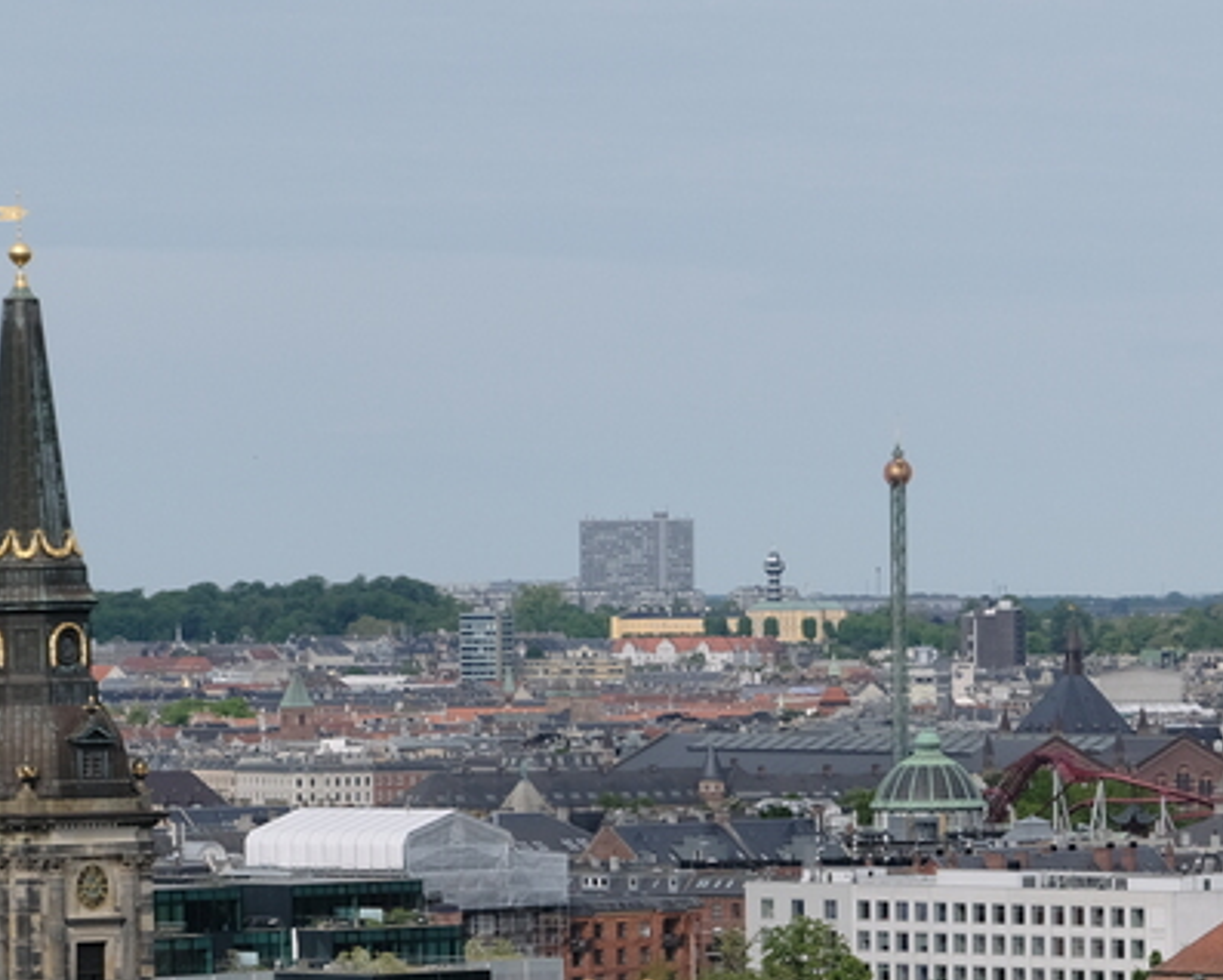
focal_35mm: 254
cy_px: 883
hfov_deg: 7.6
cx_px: 859
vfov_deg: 6.1
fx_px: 9198
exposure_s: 1/5400
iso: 640
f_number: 4
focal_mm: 70
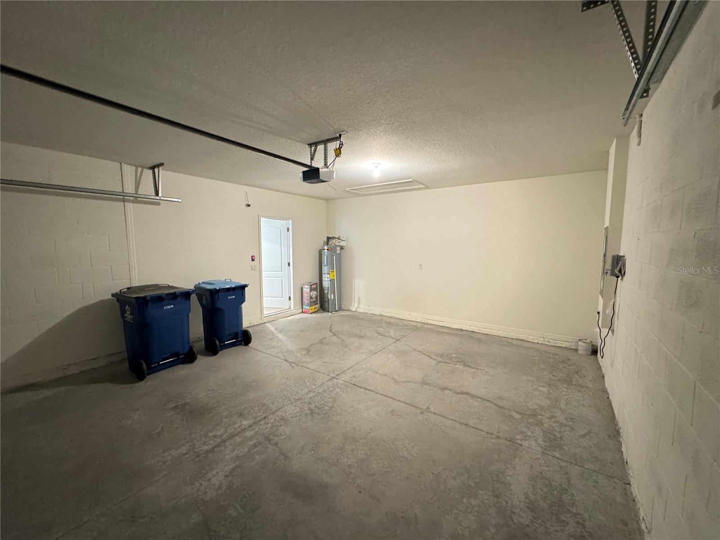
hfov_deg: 102.1
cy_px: 270
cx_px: 360
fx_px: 291
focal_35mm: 14
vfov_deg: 85.7
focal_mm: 2.22
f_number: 2.2
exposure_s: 1/40
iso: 800
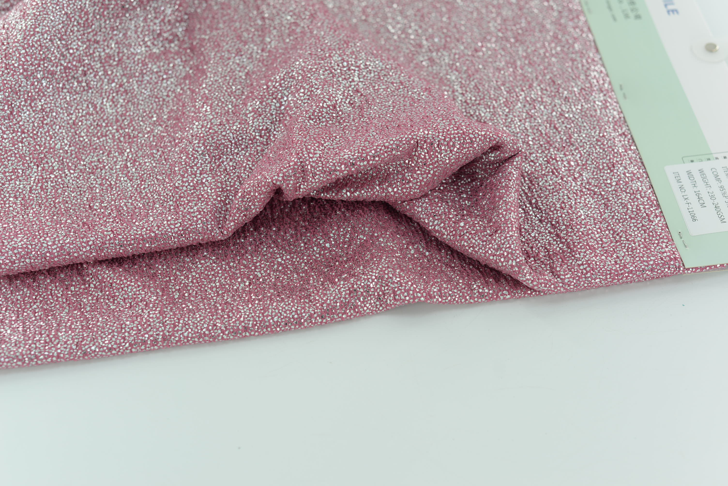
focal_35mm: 50
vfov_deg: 27.0
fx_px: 1011
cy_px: 243
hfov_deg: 39.6
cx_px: 364
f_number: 4
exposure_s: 1/160
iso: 100
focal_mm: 50
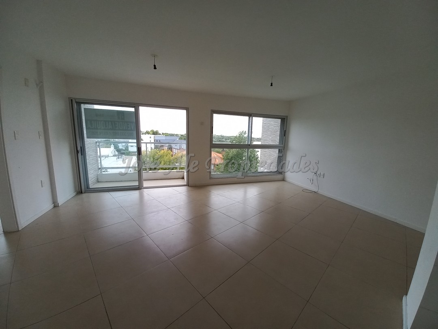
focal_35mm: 13
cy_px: 164
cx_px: 219
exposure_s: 1/111
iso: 40
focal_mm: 1.42
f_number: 2.2
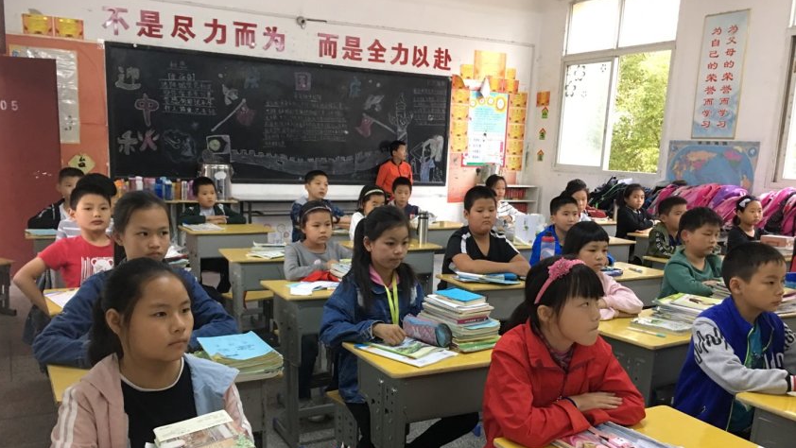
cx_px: 394
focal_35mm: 32
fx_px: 676
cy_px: 291
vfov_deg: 36.4
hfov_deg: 61.0
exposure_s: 1/15
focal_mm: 4.15
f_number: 2.2
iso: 80
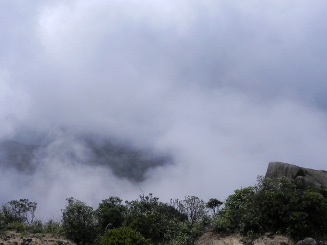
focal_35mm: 36
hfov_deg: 51.3
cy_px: 110
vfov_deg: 39.6
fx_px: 340
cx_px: 168
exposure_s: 1/777
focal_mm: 5.2
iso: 160
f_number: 8
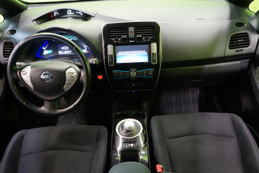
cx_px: 130
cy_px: 86
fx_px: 201
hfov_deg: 65.5
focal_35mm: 28
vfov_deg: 46.4
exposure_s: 1/20
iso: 2500
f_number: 5
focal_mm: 28
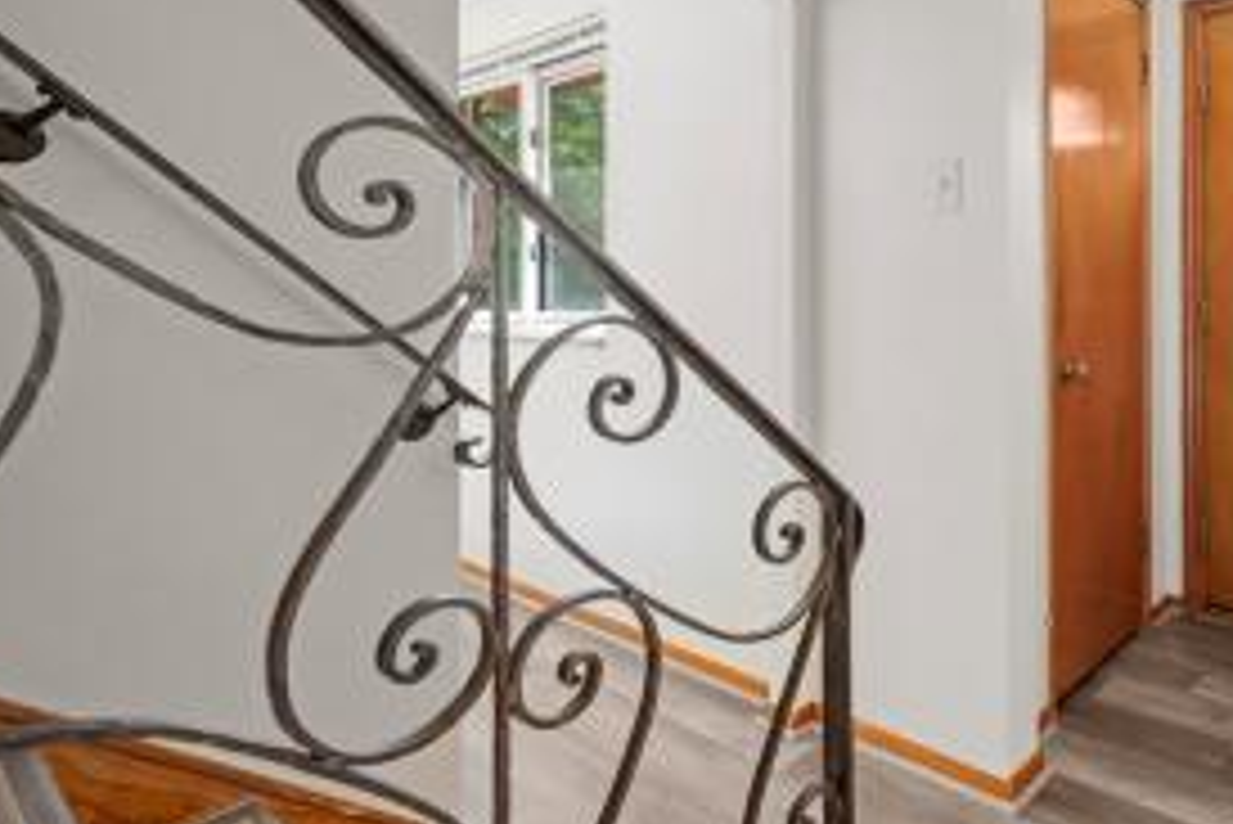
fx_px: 788
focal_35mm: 23
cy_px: 293
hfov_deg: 69.6
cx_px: 963
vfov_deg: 54.3
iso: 400
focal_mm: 14
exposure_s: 1/8
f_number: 8
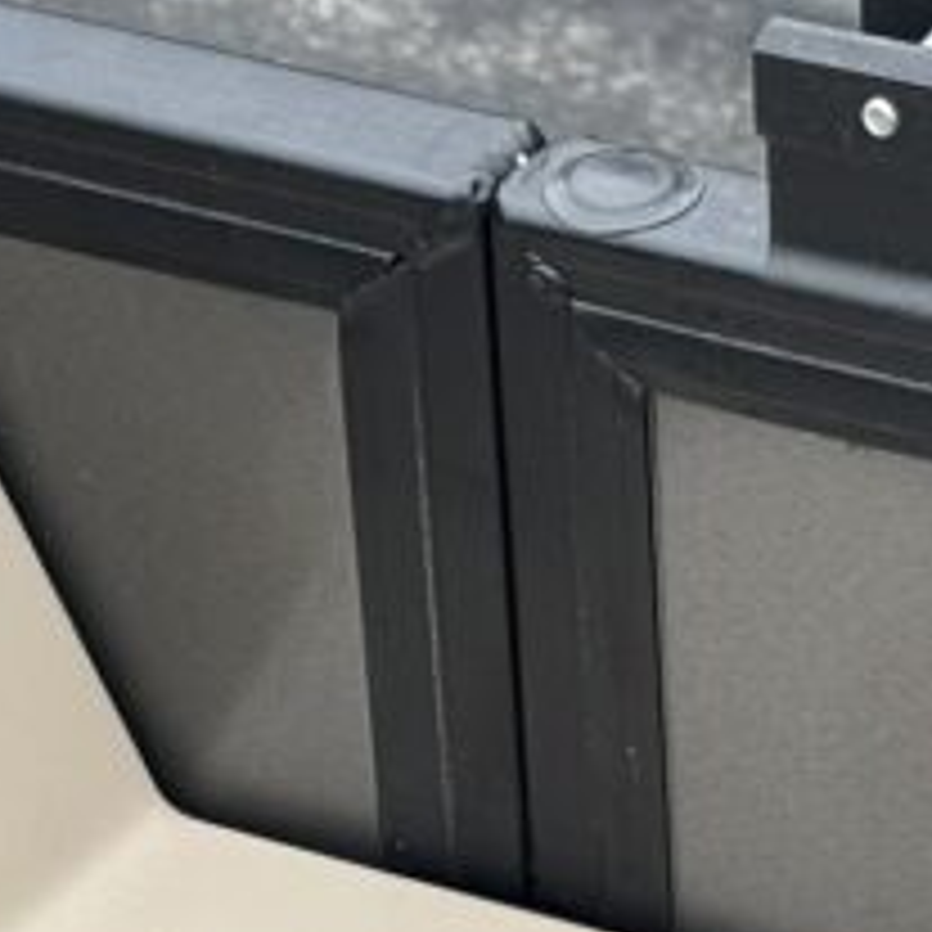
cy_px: 1360
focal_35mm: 237
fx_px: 7219
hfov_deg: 7.4
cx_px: 457
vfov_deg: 7.3
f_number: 1.6
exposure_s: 1/181
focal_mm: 5.96
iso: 32
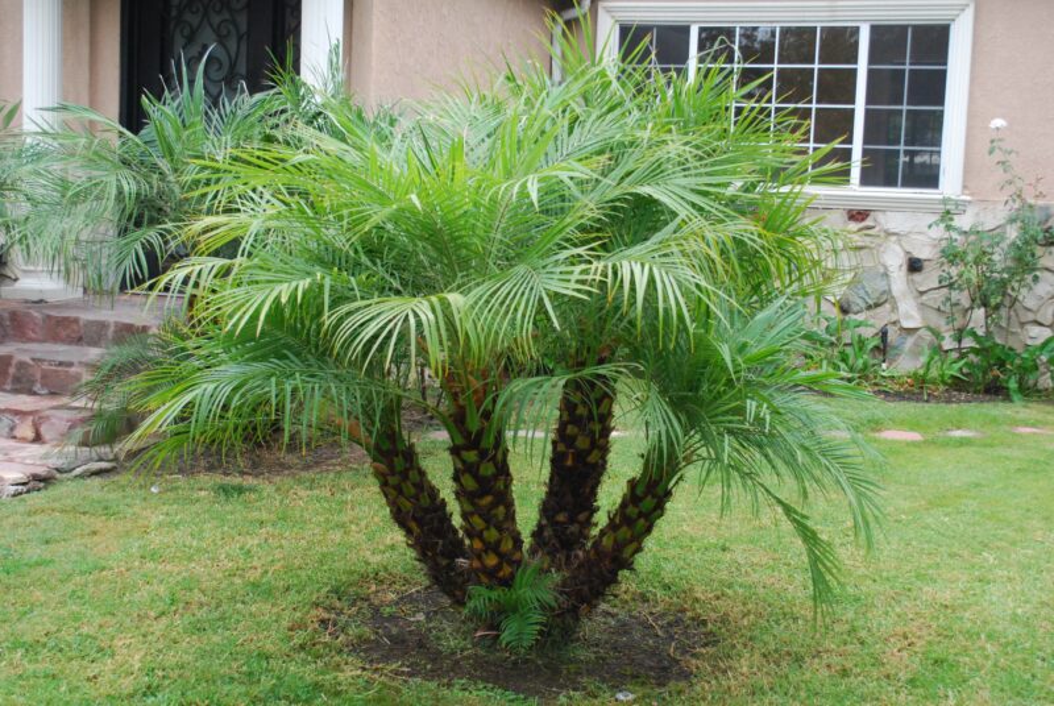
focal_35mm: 45
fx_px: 1319
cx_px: 527
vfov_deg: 30.0
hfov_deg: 43.5
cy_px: 353
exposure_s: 1/160
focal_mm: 30
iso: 800
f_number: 5.6
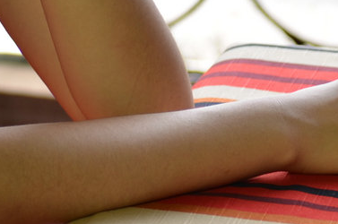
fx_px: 3243
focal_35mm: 346
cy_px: -188
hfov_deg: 5.9
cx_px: -41
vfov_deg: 3.9
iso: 100
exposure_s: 1/80
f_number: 2.8
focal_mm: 58
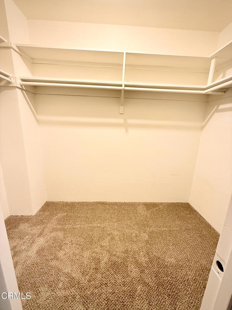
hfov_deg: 85.7
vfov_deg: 102.1
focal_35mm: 14
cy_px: 155
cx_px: 116
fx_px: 125
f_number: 2.2
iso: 400
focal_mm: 2.22
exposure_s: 1/60
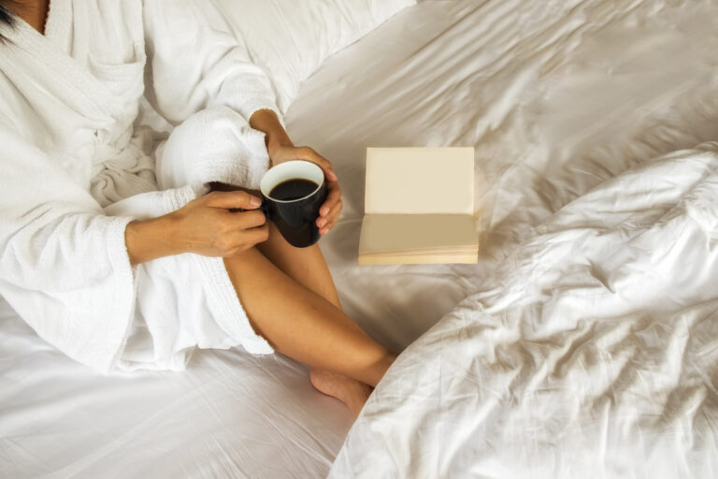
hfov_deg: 67.4
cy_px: 240
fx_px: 538
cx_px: 359
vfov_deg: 47.9
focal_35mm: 27
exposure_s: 1/125
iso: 500
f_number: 5.6
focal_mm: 18
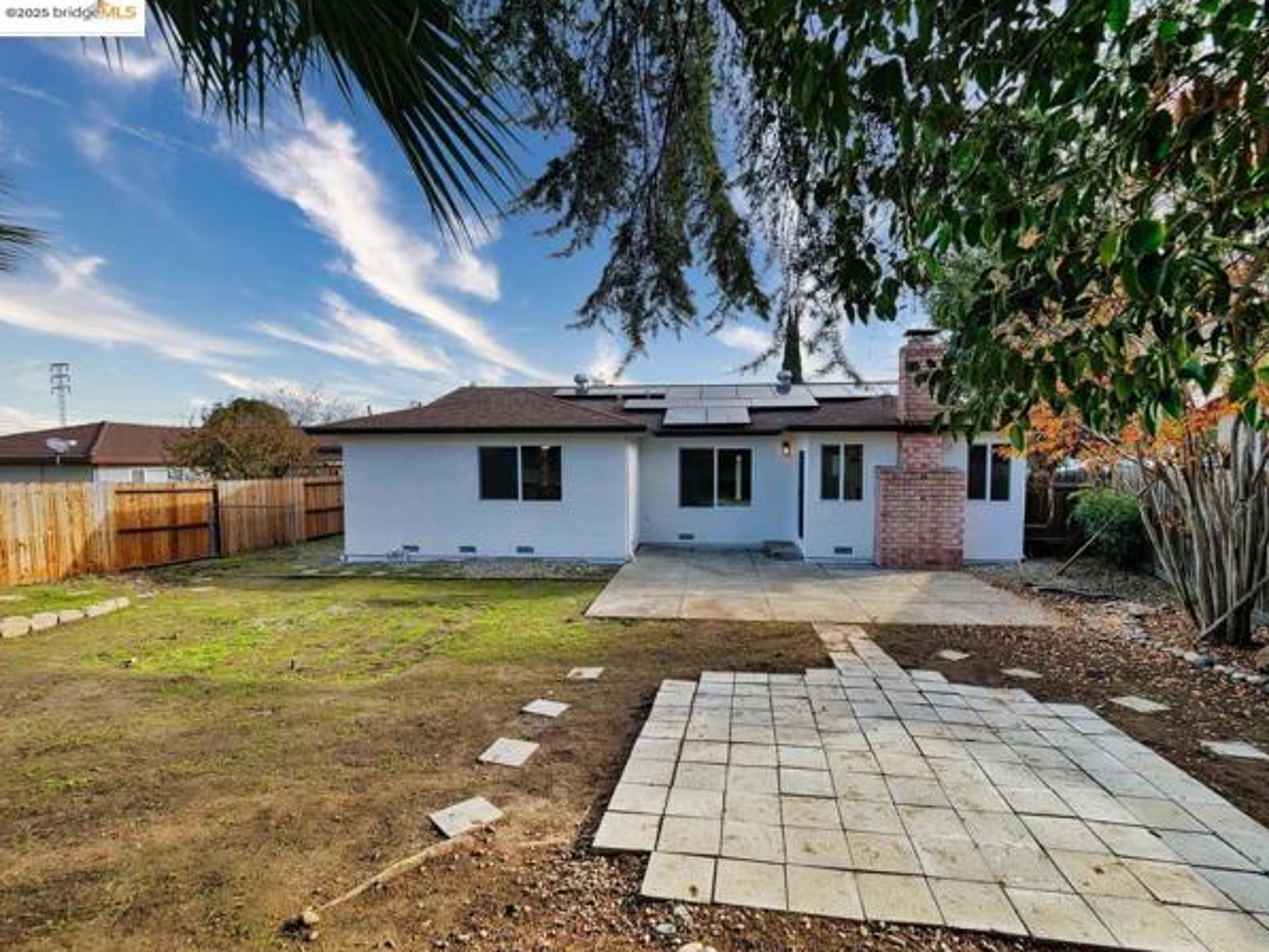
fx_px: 550
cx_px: 676
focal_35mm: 15
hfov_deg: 98.0
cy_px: 497
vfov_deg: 81.7
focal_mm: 7
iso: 125
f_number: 4
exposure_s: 1/320
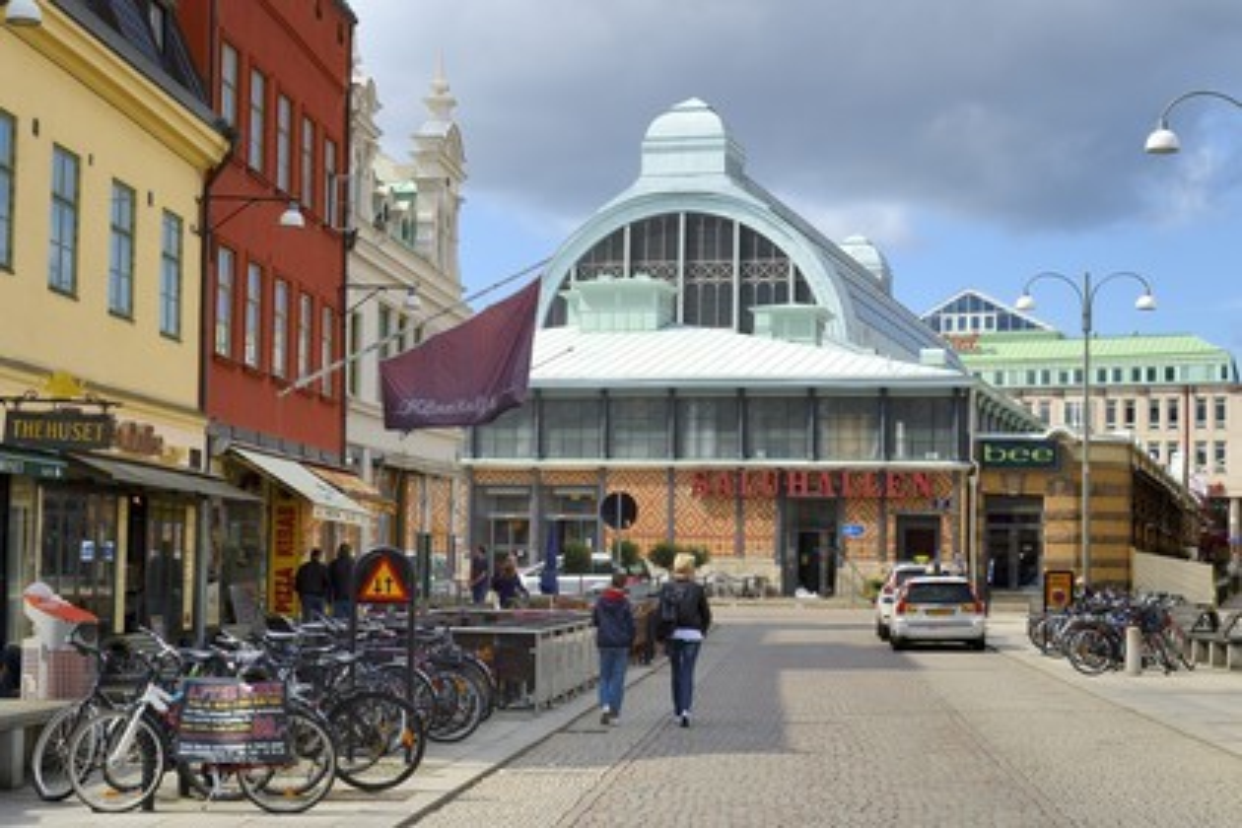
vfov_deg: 19.5
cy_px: 414
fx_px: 2415
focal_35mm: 70
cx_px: 621
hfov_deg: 28.8
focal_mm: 70
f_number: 16
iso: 200
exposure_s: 1/250
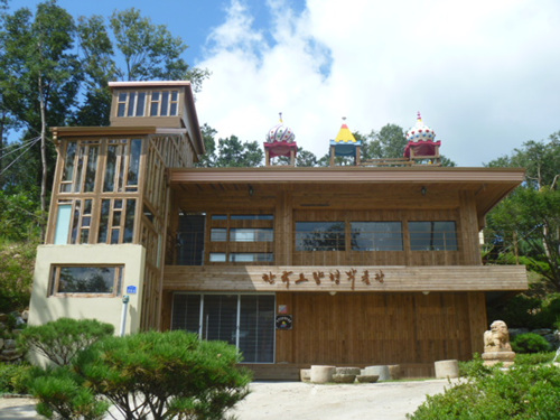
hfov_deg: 52.6
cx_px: 280
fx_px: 566
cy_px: 210
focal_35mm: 35
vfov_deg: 40.7
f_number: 5.6
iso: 80
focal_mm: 6.3
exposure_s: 1/250
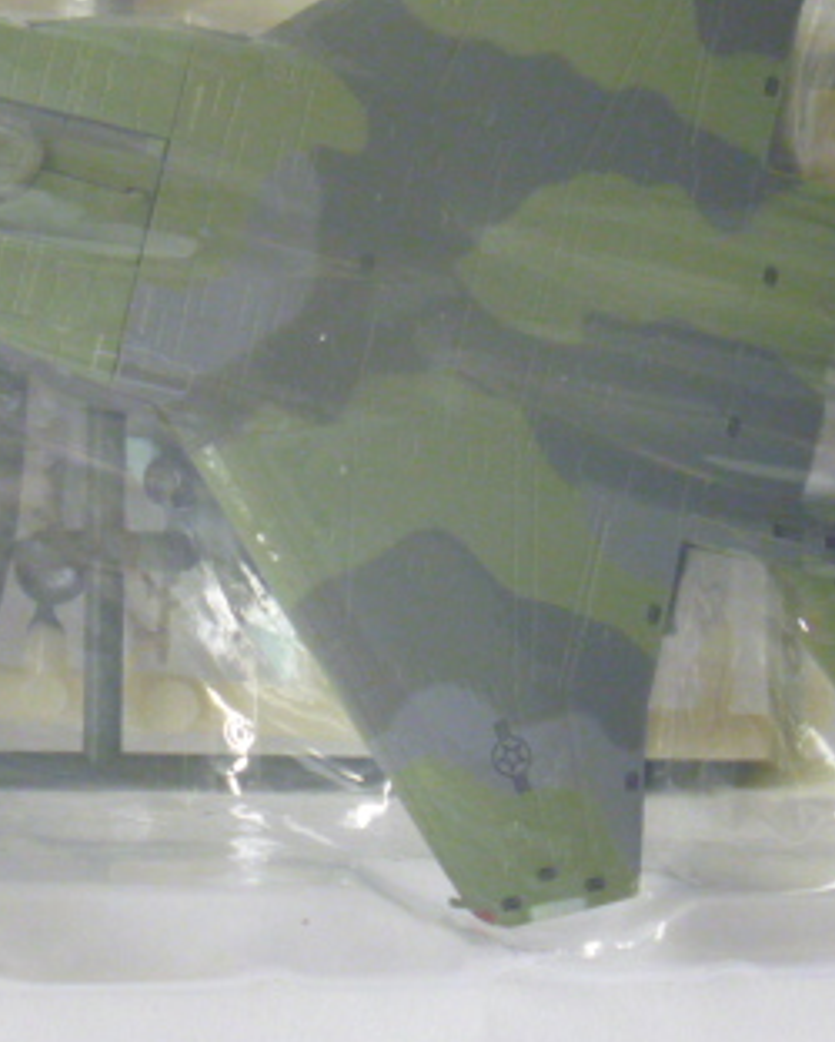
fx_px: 3086
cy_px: 331
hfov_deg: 15.3
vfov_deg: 19.1
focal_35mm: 100
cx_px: 194
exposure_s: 1/25
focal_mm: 8.9
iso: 400
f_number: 3.8
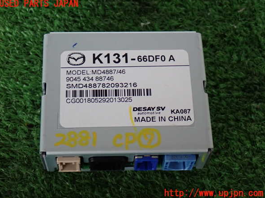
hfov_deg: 27.0
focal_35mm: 72
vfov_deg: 20.4
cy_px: 99
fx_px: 551
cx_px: 131
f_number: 3.9
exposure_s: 1/25
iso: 800
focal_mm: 12.73
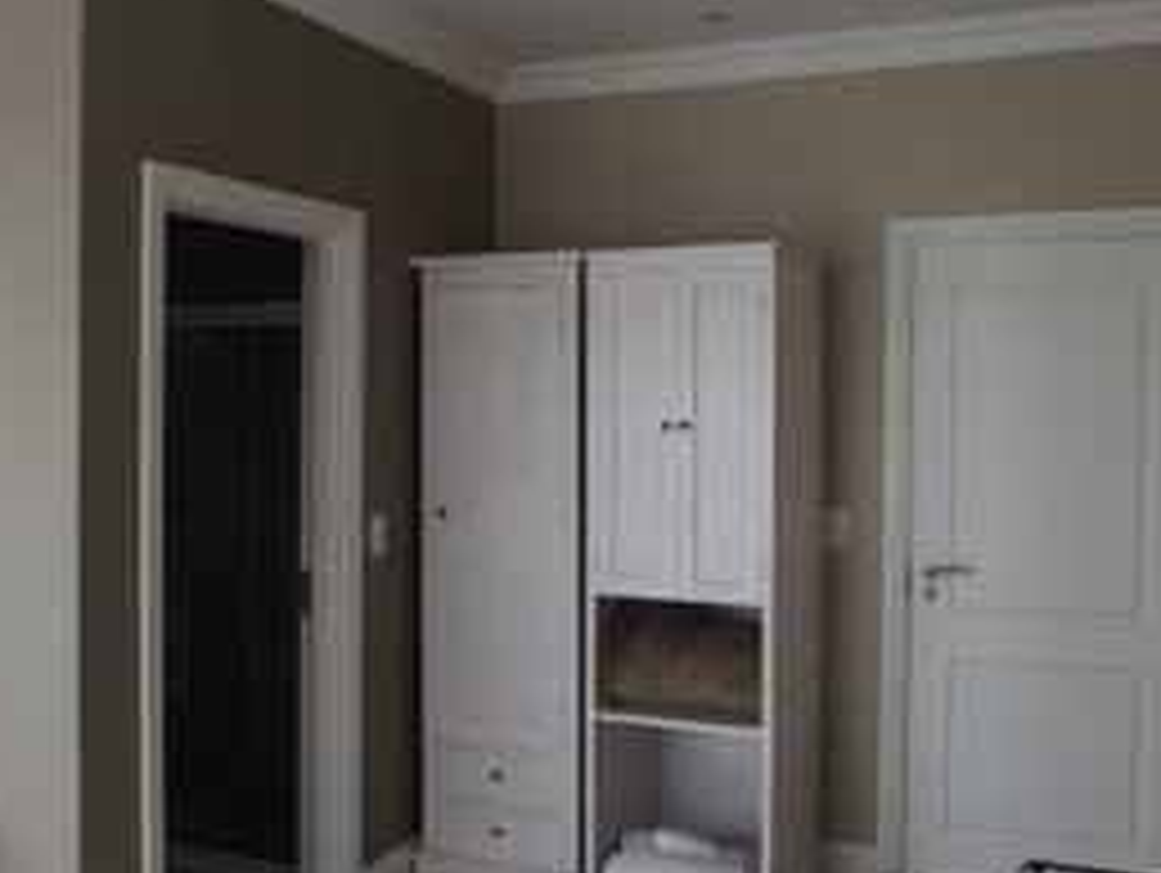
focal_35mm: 39
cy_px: 423
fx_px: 1309
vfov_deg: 36.9
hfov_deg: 47.5
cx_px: 464
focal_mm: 6
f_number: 3.5
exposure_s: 1/320
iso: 100
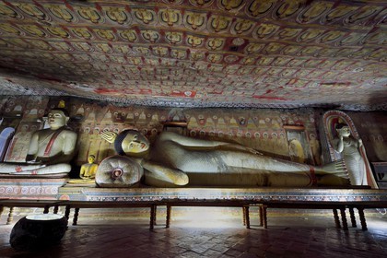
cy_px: 129
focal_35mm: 15
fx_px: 161
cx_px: 194
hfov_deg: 100.4
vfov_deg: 77.3
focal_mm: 15
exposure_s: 1/2
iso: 800
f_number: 8
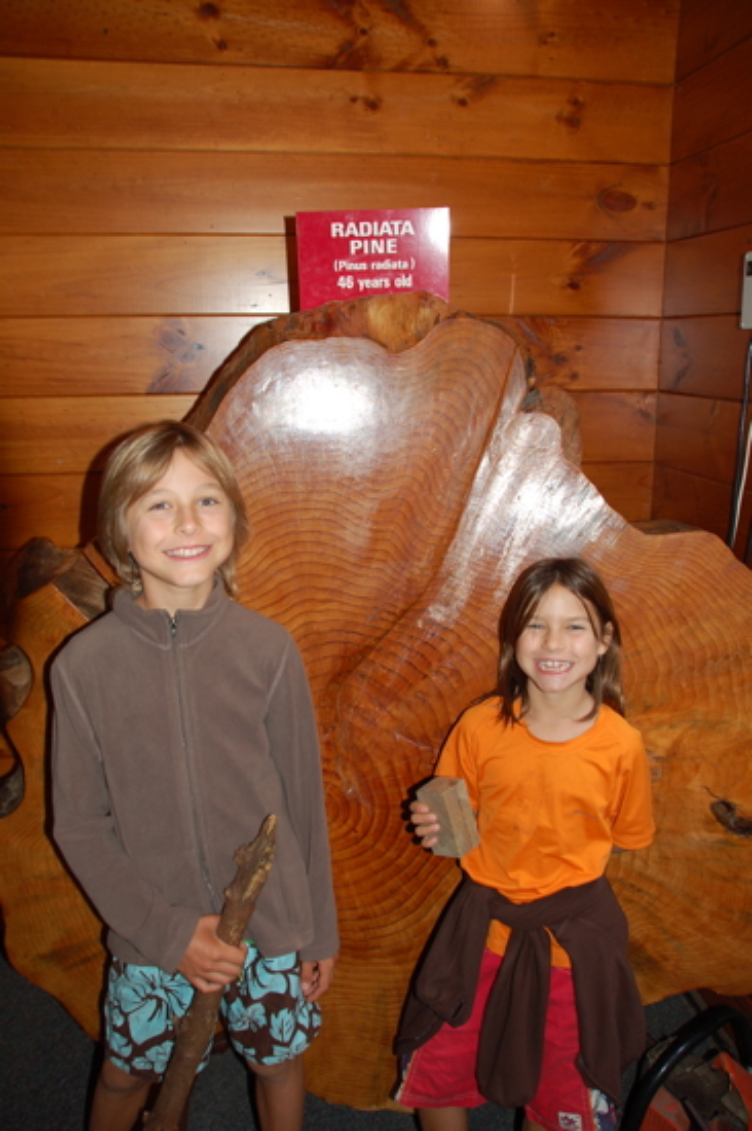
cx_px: 376
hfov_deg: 47.9
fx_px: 847
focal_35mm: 27
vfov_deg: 67.4
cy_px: 566
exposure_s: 1/60
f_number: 3.5
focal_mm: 18
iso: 400
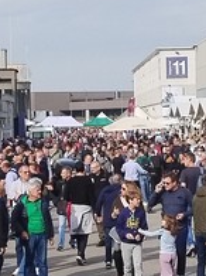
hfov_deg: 10.3
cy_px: 191
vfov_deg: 13.7
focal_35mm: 144
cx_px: 106
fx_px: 1144
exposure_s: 1/2048
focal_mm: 4.25
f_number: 1.8
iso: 100
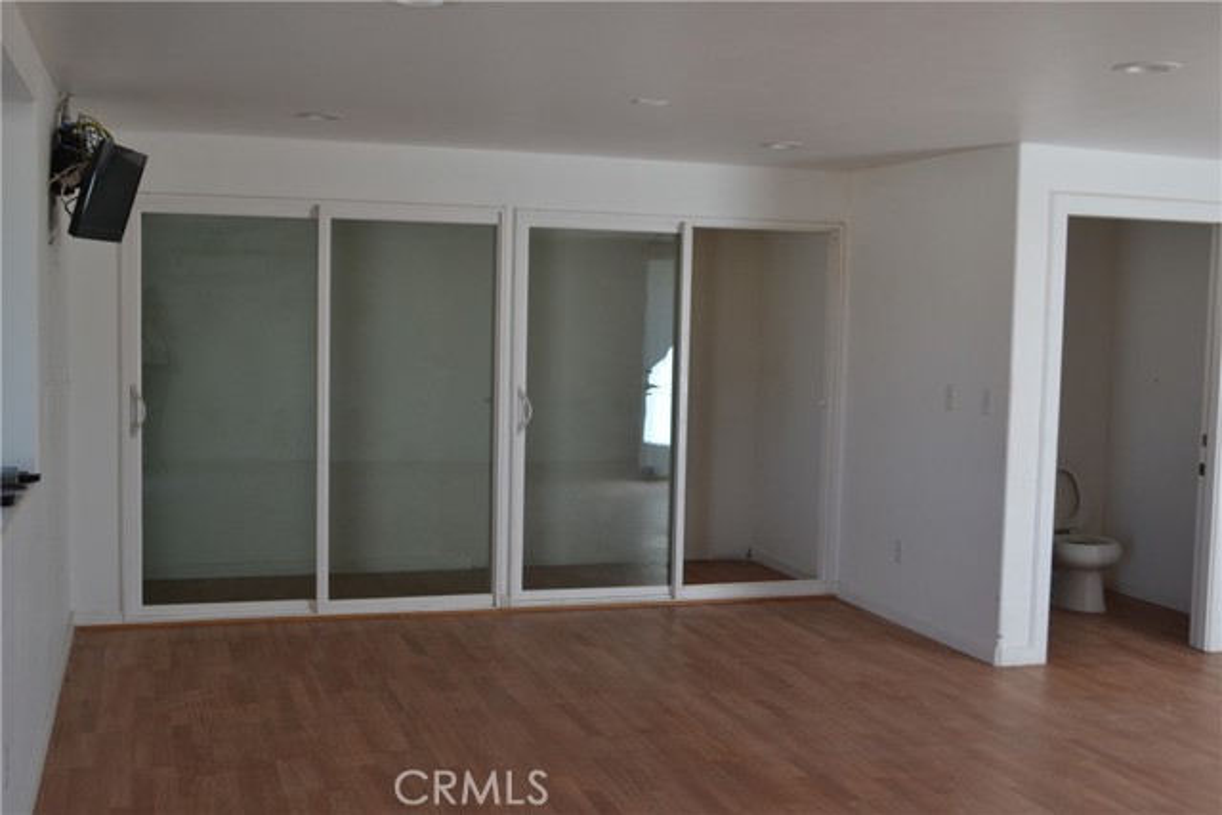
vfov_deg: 34.2
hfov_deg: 49.5
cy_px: 408
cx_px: 611
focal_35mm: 39
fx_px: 1324
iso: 400
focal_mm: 26
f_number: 5.6
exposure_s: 1/125
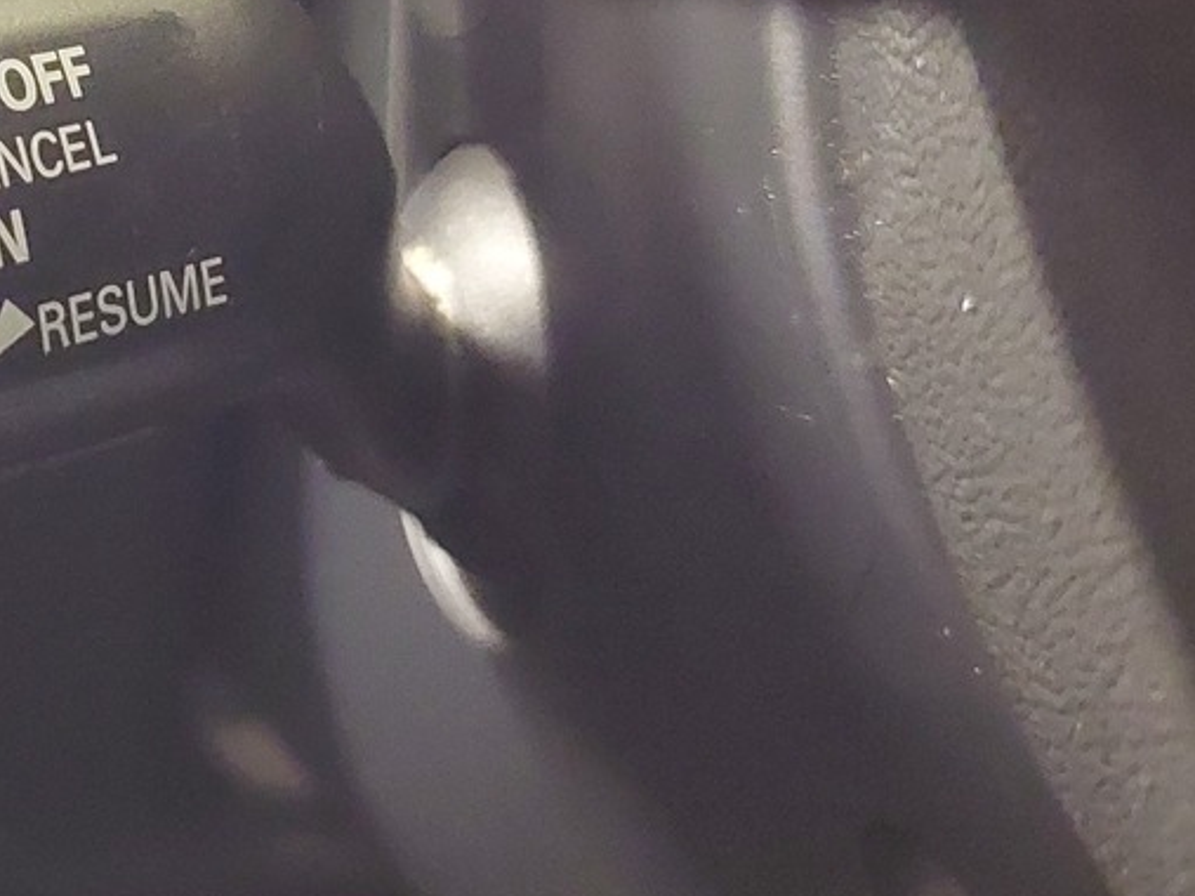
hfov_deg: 25.0
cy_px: -78
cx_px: -191
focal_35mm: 71
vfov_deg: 19.8
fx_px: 2450
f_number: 1.8
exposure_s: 1/4
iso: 3200
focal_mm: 5.23
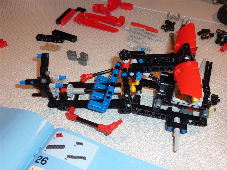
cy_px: 85
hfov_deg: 46.8
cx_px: 114
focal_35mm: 40
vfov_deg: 36.0
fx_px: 262
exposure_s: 1/30
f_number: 3.6
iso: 100
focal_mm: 6.5
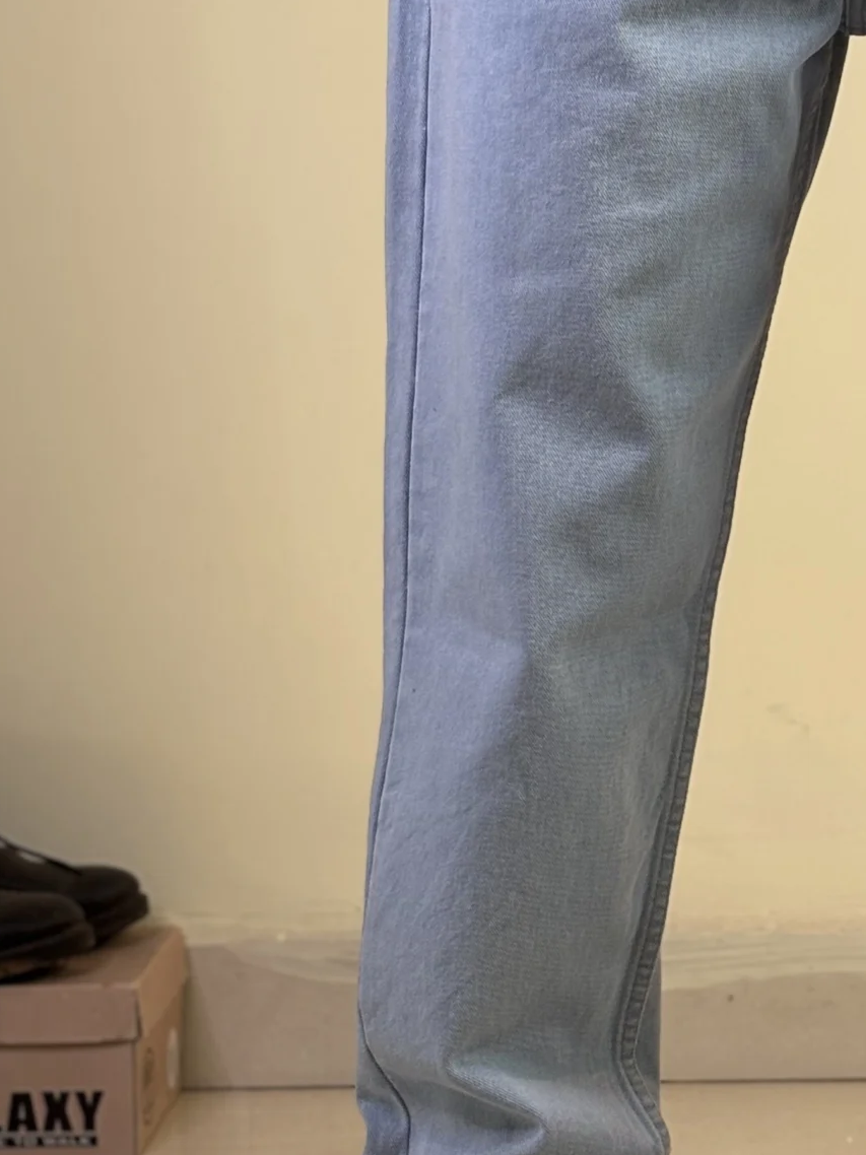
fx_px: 3904
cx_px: 852
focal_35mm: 117
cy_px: 402
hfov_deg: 12.5
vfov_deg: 16.8
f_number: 1.6
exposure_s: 1/50
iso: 80
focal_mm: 5.96
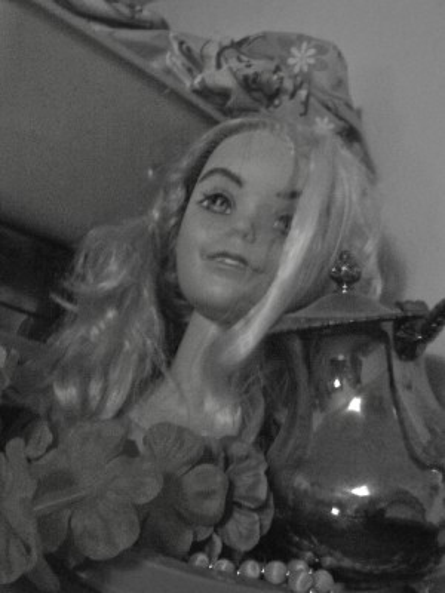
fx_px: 634
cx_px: 222
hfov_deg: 38.7
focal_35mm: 37
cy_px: 296
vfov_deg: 50.1
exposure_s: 1/8
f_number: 2.8
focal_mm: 5.6
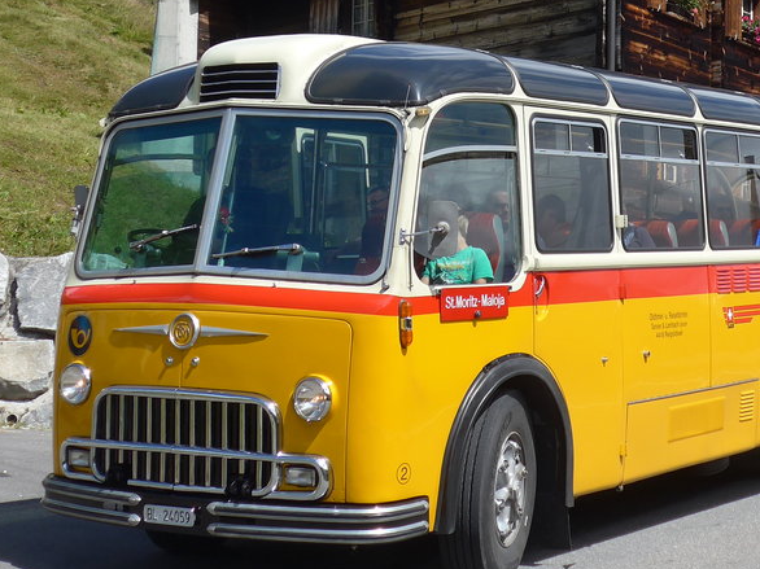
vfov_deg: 17.4
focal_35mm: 84
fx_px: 1843
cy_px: 110
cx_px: 542
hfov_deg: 23.1
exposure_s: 1/2000
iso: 80
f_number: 2.8
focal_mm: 8.4
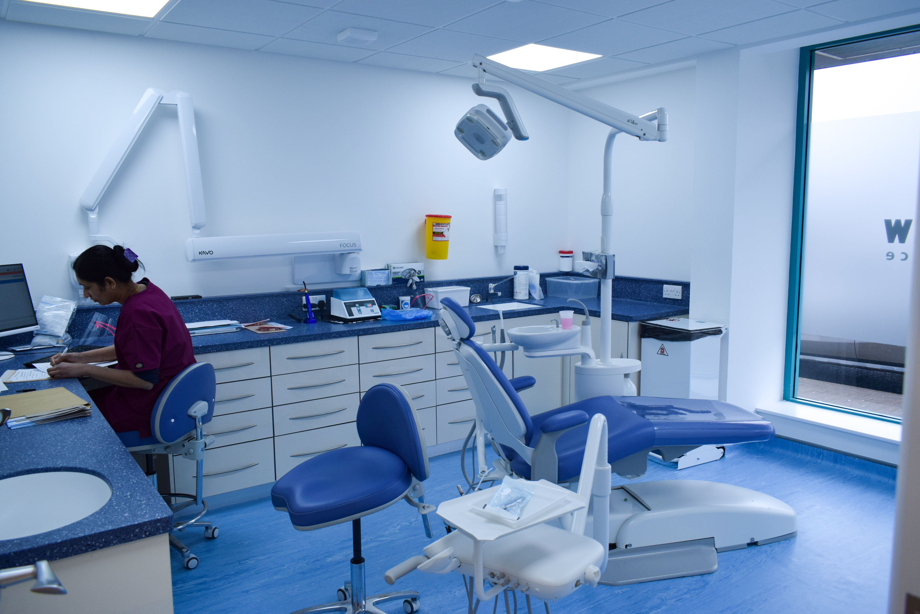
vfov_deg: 47.9
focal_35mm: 27
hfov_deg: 67.4
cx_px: 460
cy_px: 307
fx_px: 690
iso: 400
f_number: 6.3
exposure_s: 1/160
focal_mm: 18
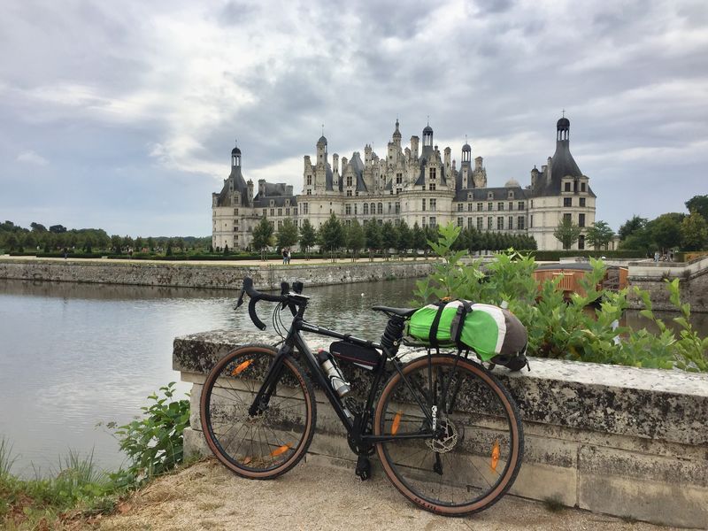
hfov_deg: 61.7
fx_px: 593
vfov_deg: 48.2
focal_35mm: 29
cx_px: 354
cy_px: 266
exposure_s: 1/2326
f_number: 2.2
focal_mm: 4.15
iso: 32
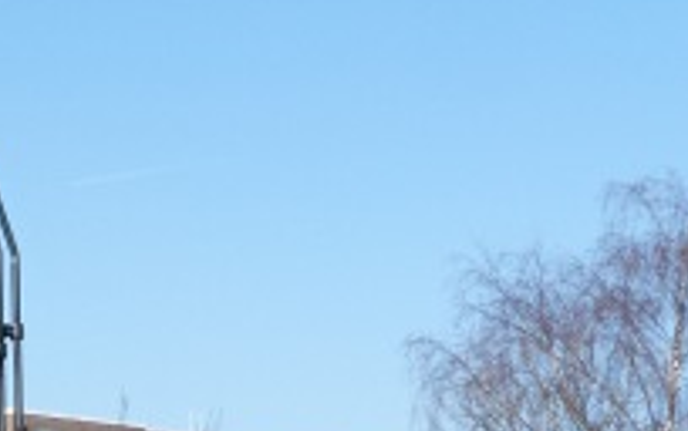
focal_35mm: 141
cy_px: 502
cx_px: -81
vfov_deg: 9.2
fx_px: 2647
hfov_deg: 14.4
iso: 125
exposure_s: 1/250
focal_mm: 6.2
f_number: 5.6
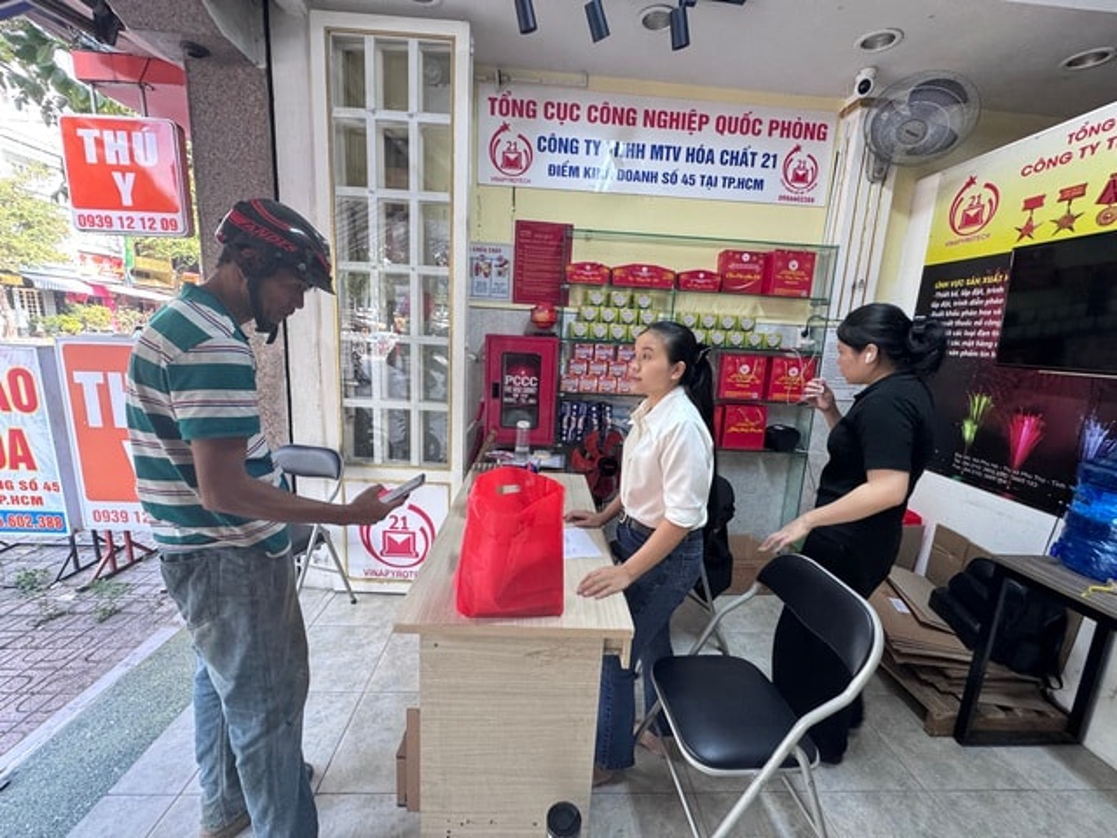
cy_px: 419
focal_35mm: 14
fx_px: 452
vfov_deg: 85.7
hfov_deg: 102.1
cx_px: 558
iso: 160
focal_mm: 2.22
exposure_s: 1/100
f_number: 2.2
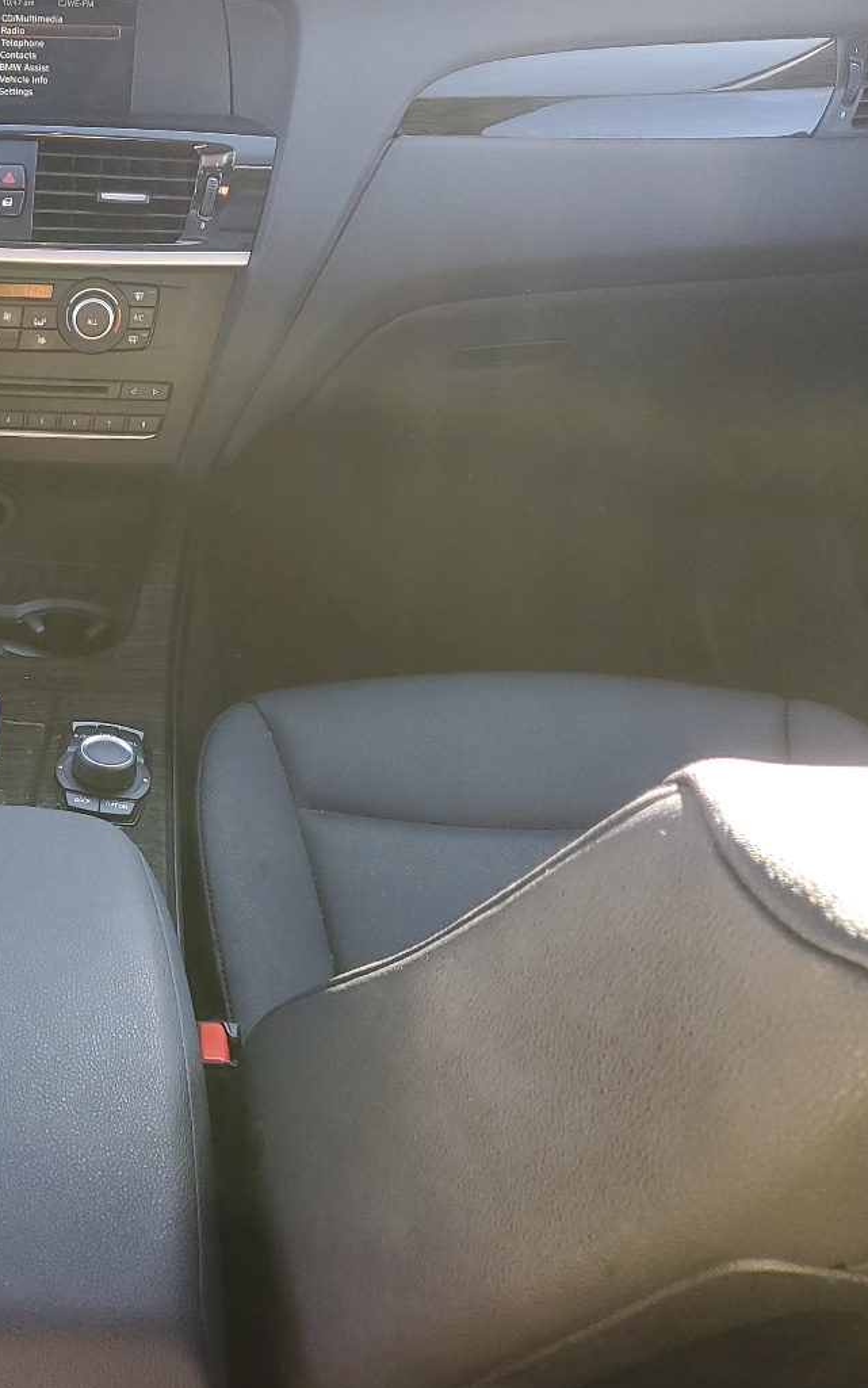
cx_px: -73
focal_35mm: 43
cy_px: 615
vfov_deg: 46.1
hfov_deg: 27.5
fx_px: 1627
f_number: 1.5
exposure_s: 1/100
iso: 62
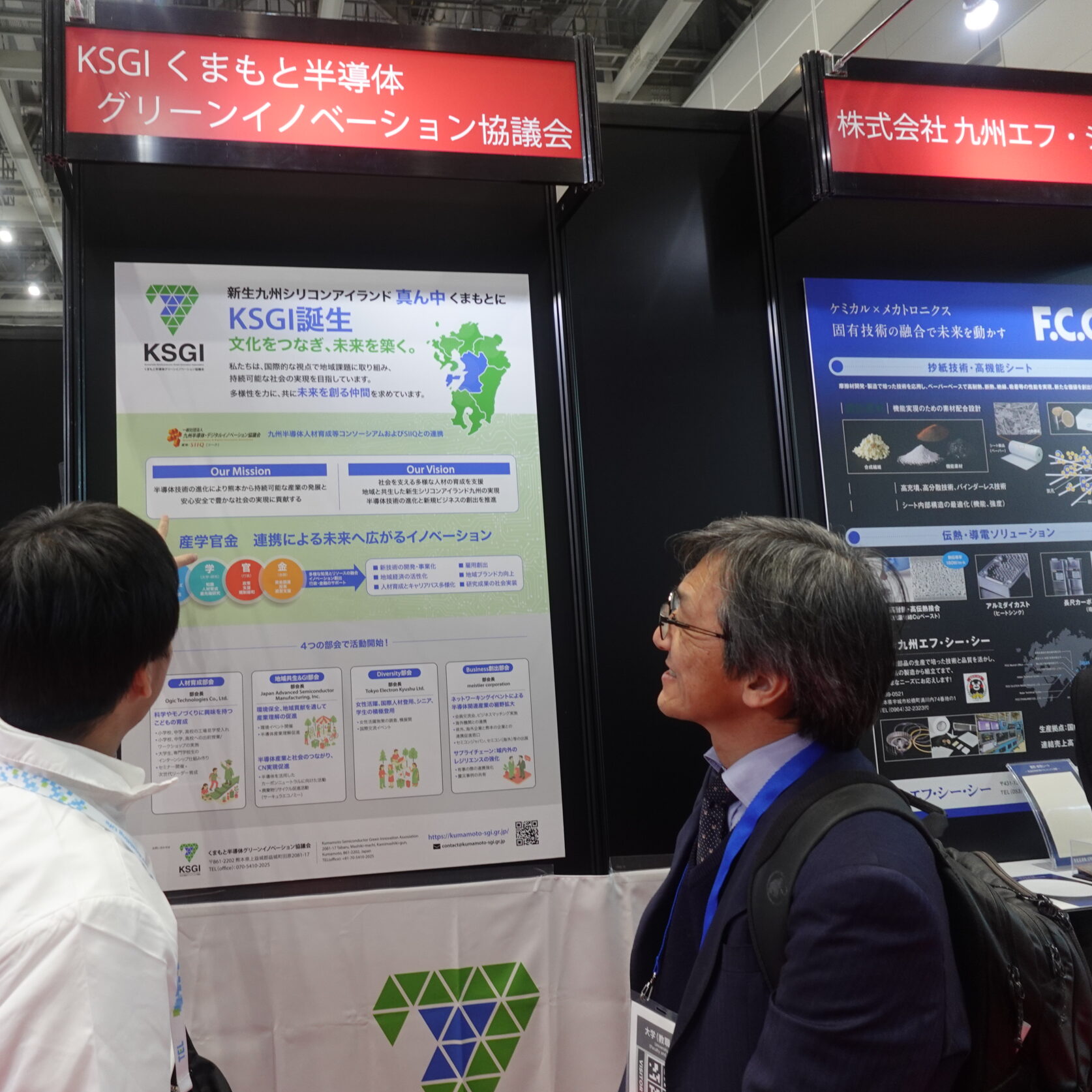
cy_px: 552
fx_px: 928
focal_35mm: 26
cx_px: 386
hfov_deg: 59.9
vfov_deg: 60.9
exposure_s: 1/80
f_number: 2
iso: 250
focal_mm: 7.6
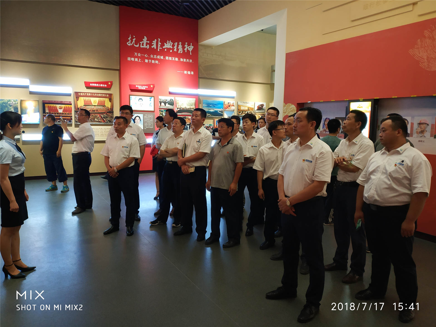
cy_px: 164
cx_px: 218
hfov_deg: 56.8
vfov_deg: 44.2
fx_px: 403
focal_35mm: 32
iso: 601
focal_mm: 4.5
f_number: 2
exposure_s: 1/17
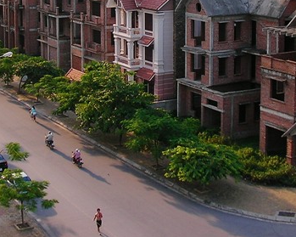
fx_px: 744
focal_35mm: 85
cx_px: 146
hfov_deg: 22.5
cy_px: -8
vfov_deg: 17.6
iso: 50
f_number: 3.5
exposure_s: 1/124
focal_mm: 5.8
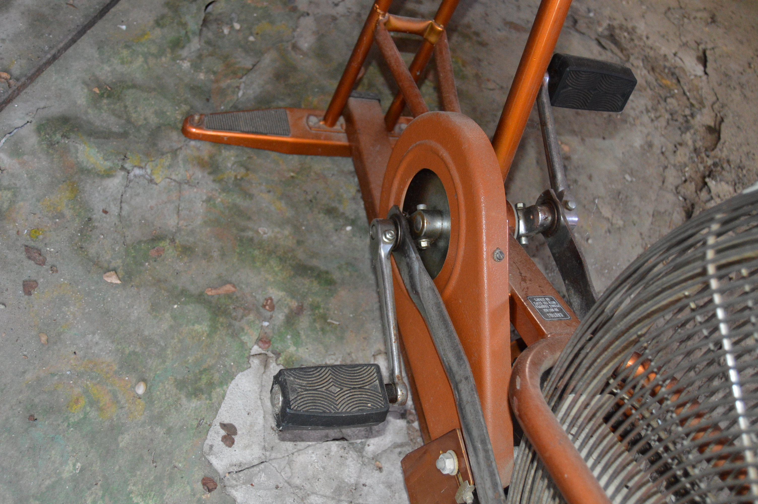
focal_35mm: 39
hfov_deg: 49.6
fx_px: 820
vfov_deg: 34.1
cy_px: 252
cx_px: 379
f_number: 4
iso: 2200
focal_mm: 26
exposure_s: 1/60
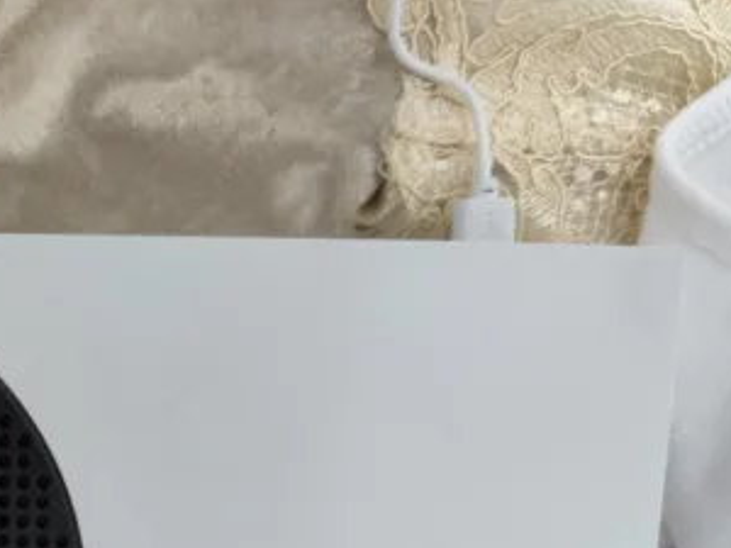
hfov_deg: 35.3
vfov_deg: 27.5
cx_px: 5
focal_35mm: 49
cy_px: 580
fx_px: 1035
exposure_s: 1/33.3
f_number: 1.65
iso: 1000
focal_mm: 6.19
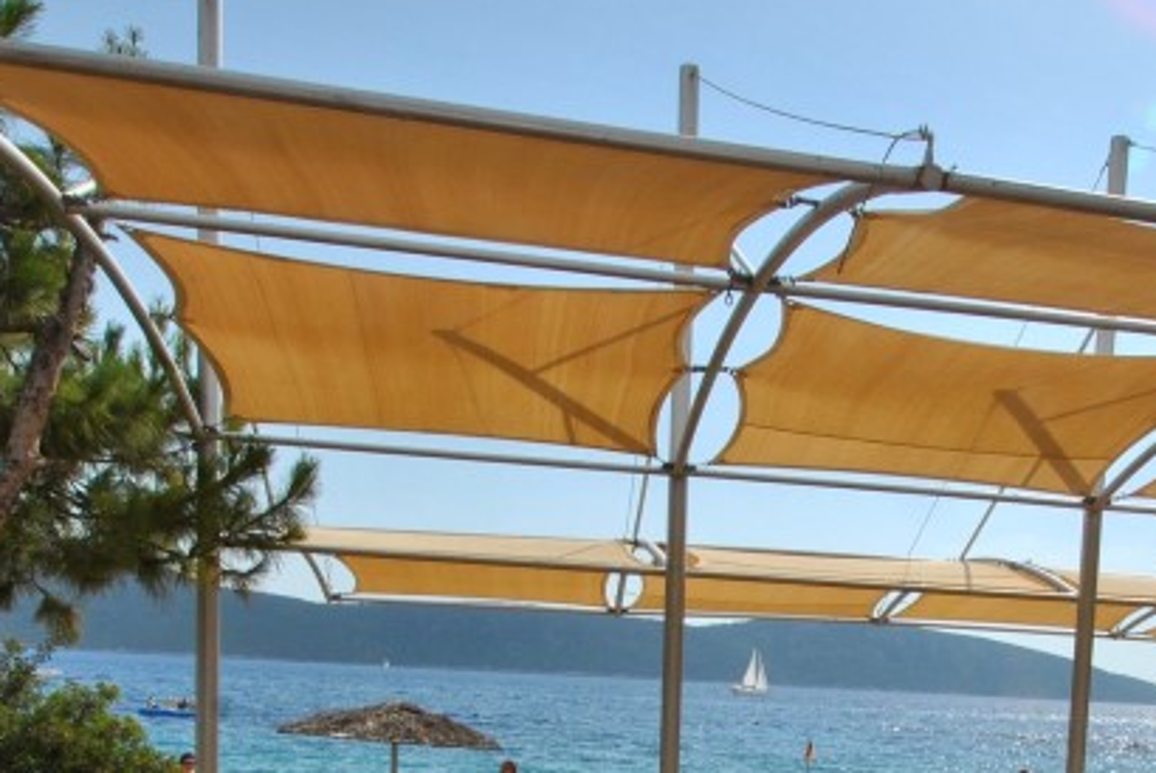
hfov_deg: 44.7
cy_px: 821
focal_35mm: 42
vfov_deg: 29.3
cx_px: 875
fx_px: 1350
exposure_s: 1/200
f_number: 14
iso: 100
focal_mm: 10
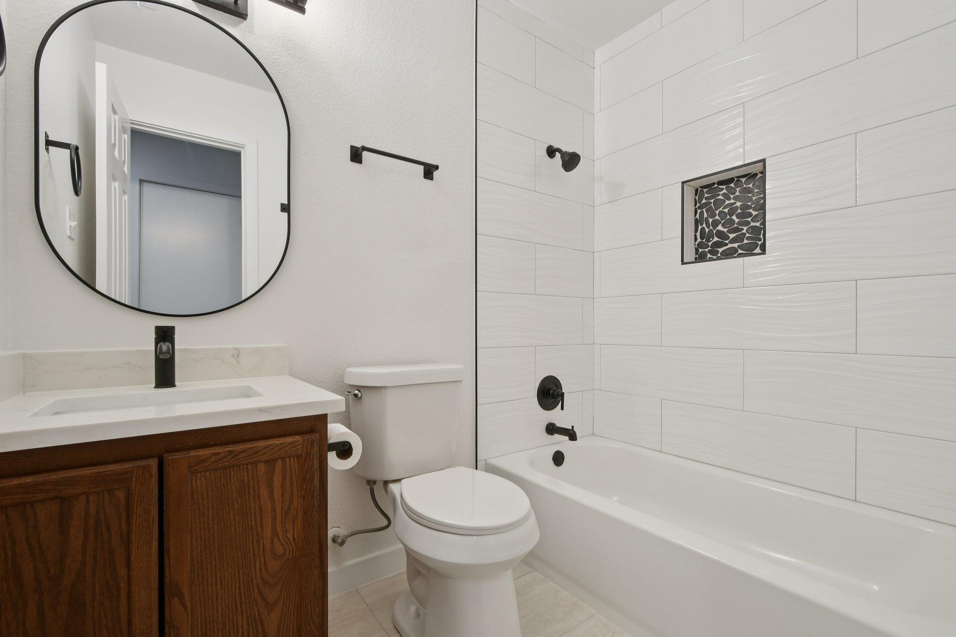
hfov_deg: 100.4
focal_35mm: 15
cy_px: 318
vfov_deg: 77.3
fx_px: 398
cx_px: 478
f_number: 8
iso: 400
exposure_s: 1/50
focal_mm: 10
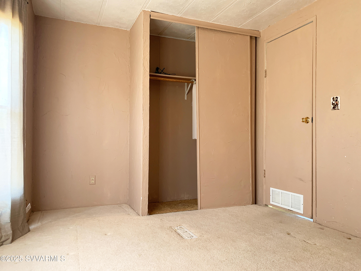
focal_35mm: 26
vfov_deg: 53.1
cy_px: 136
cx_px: 180
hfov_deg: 67.3
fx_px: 271
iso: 200
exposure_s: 1/60
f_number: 1.8
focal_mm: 4.25
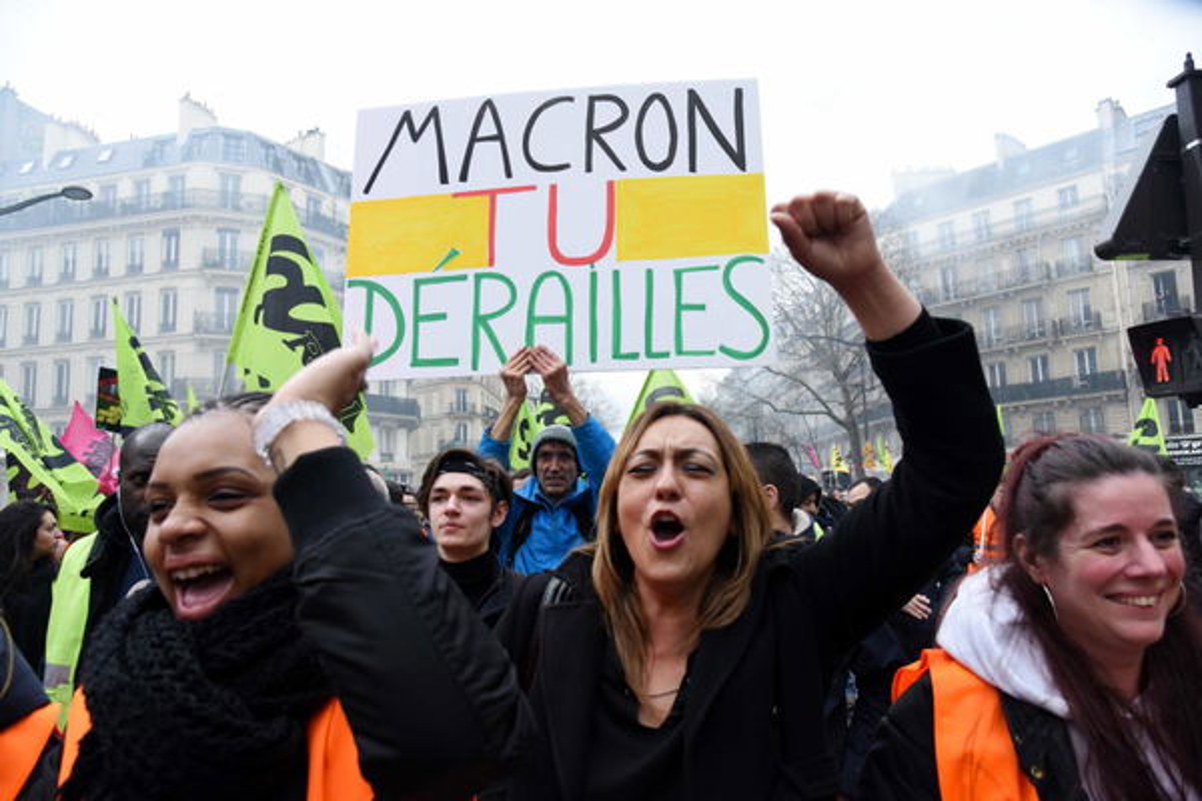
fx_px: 801
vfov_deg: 53.1
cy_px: 400
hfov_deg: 73.7
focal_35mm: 24
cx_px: 601
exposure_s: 1/500
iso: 1000
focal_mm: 24
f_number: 5.6
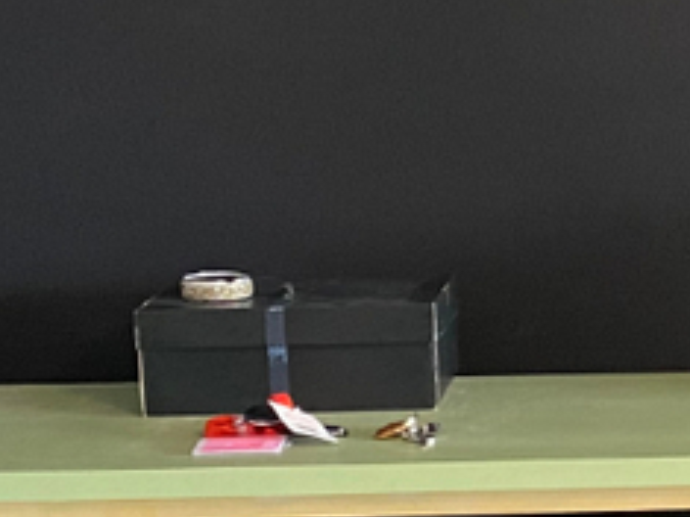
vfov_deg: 11.1
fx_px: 2650
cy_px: 291
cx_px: 919
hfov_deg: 14.2
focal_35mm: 133
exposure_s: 1/60
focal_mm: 4.25
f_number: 1.8
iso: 250
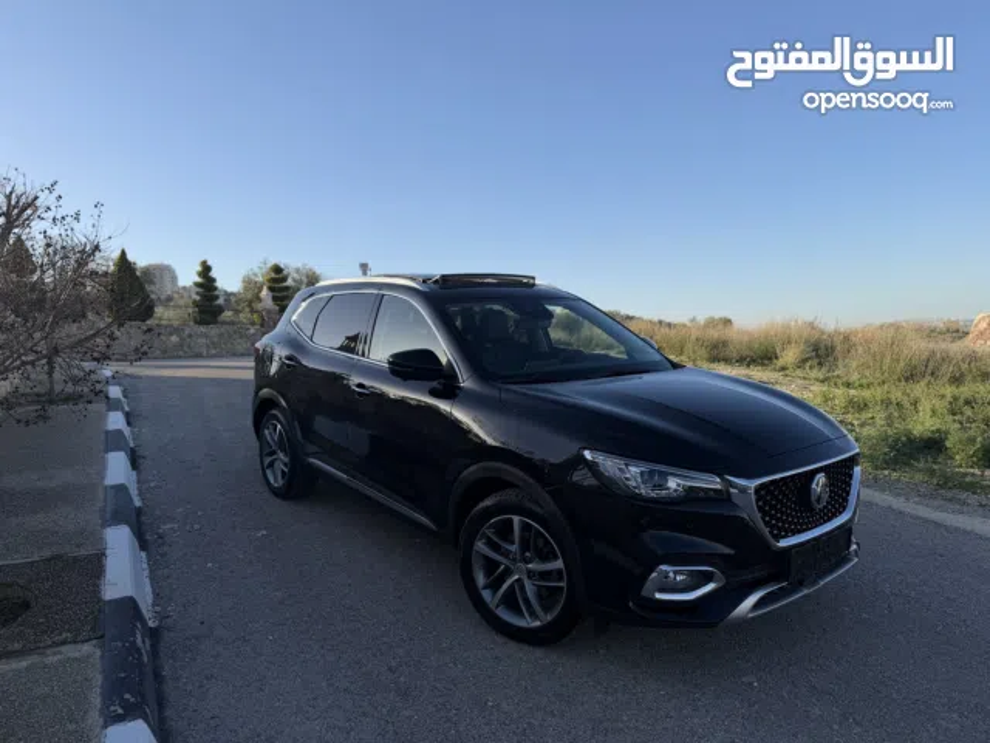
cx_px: 495
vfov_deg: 56.8
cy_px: 372
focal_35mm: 24
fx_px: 686
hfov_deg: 71.6
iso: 80
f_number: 1.78
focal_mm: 6.76
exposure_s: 1/3279
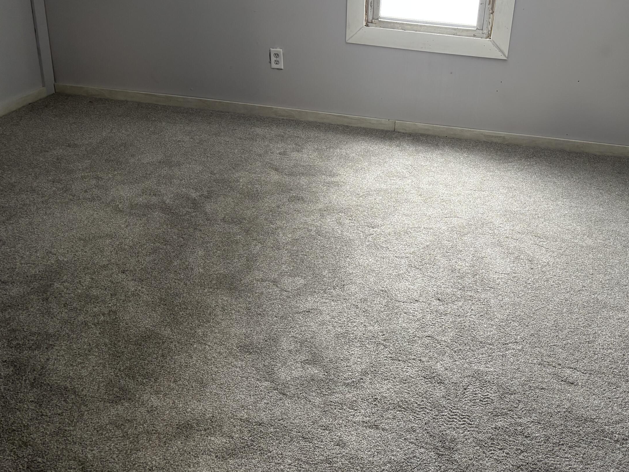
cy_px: 168
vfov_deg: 39.3
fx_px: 654
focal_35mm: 36
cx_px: 405
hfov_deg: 50.7
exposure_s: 1/60
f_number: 1.6
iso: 200
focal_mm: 5.96
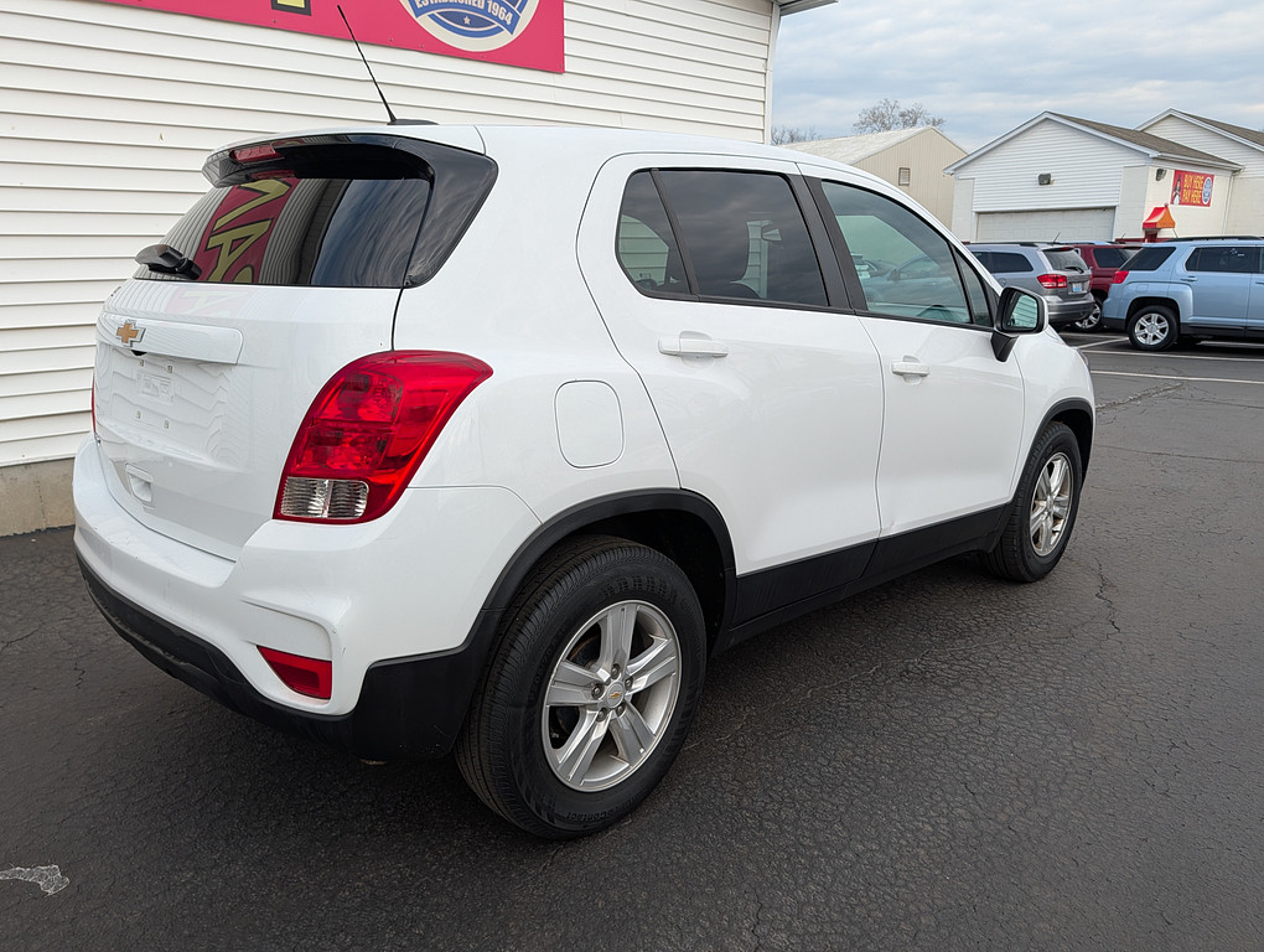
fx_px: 878
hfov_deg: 71.5
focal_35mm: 24
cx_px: 632
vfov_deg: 56.9
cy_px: 476
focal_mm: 6.9
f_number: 1.68
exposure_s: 1/680
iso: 25
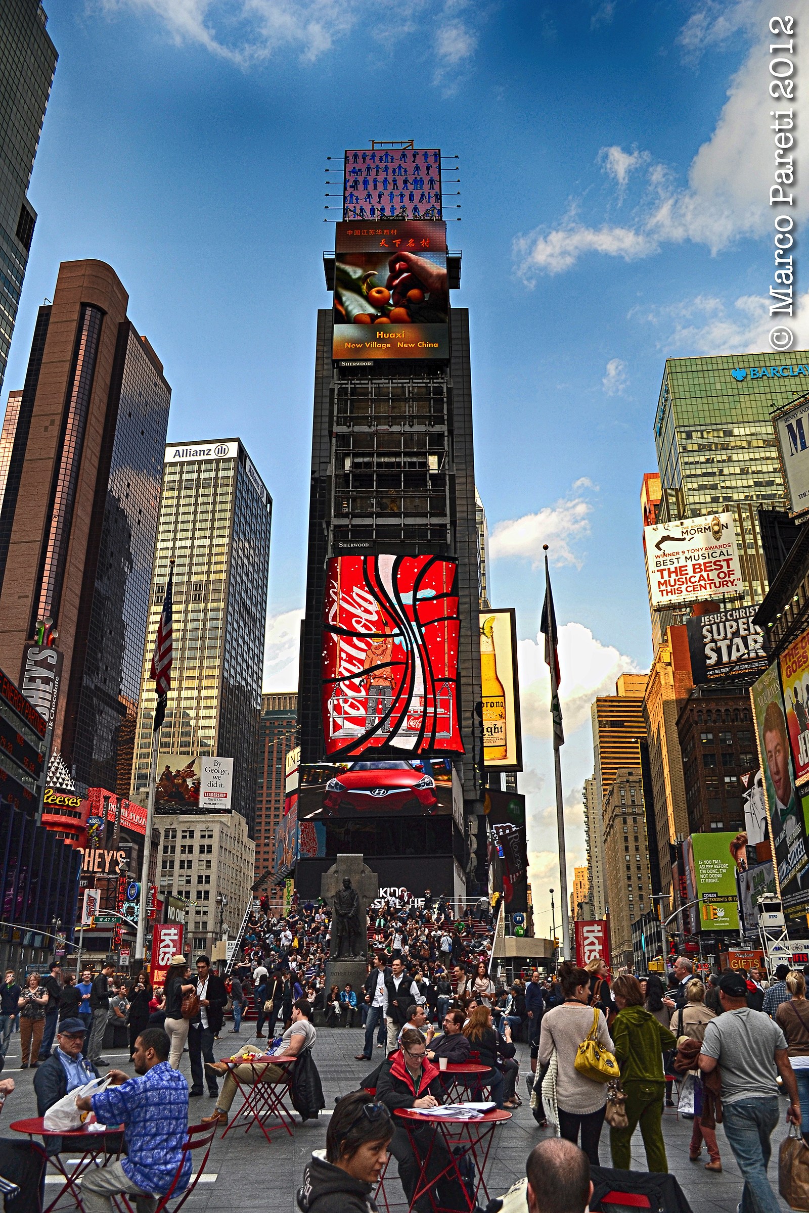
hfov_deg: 47.9
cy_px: 606
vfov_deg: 67.4
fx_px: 910
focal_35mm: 27
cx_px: 404
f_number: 5.6
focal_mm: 18
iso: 100
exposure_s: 1/125
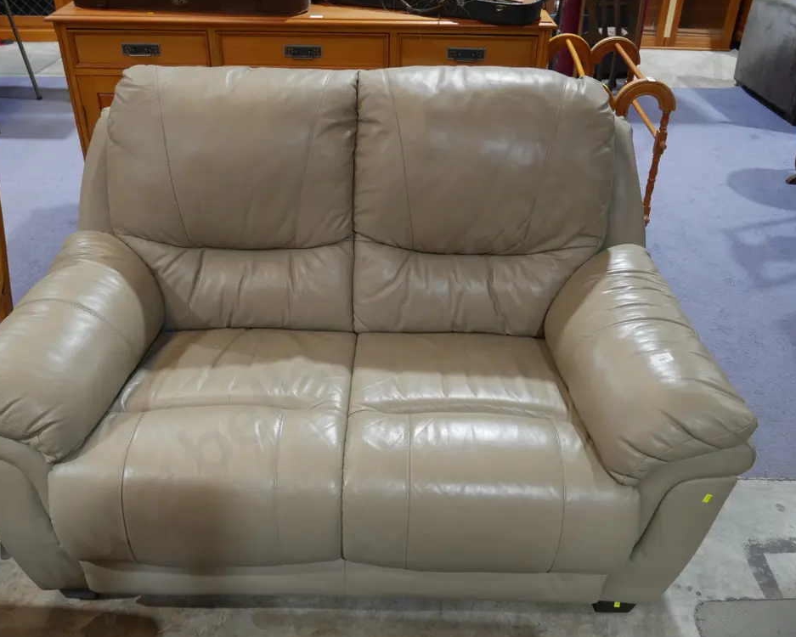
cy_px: 323
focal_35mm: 32
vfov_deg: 45.8
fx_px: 754
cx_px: 382
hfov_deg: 55.6
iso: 400
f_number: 3.6
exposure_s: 1/60
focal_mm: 15
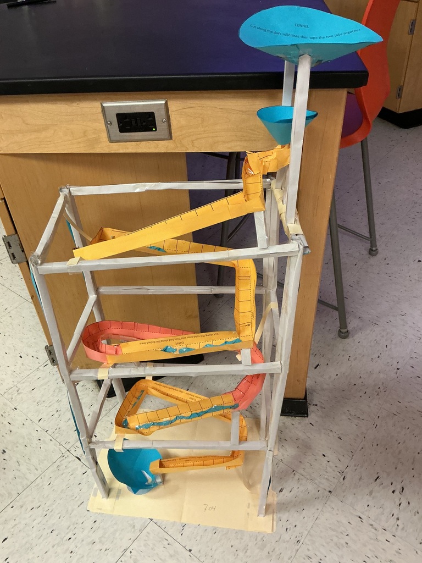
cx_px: 211
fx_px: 471
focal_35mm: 29
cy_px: 282
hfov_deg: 48.2
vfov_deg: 61.7
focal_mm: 3
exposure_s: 1/60
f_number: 1.8
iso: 200
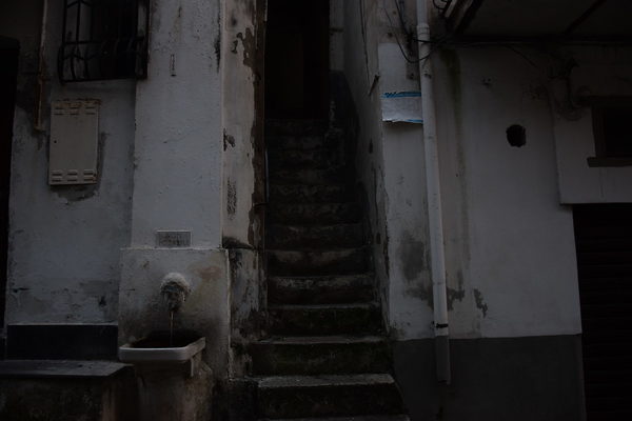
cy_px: 210
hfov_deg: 67.4
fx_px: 474
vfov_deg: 47.9
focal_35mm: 27
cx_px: 316
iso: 800
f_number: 4
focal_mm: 18
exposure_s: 1/60
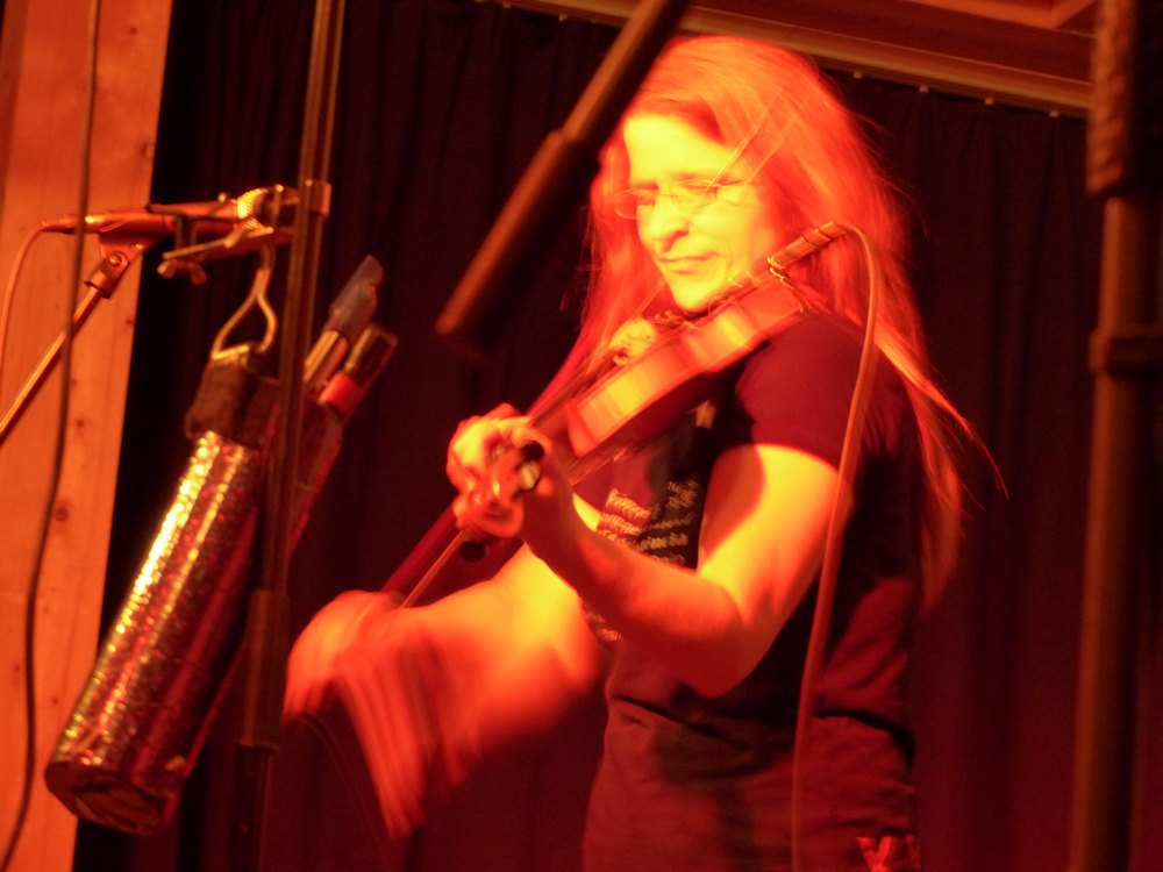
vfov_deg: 11.3
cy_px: 436
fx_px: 4401
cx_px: 582
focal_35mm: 131
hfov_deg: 15.1
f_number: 2.8
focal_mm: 23.5
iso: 400
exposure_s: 1/5
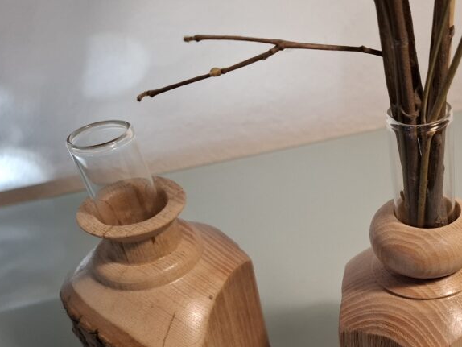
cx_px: 402
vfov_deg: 34.5
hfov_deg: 42.6
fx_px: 547
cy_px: 257
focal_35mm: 41
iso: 320
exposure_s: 1/100
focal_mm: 5.54
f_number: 1.8
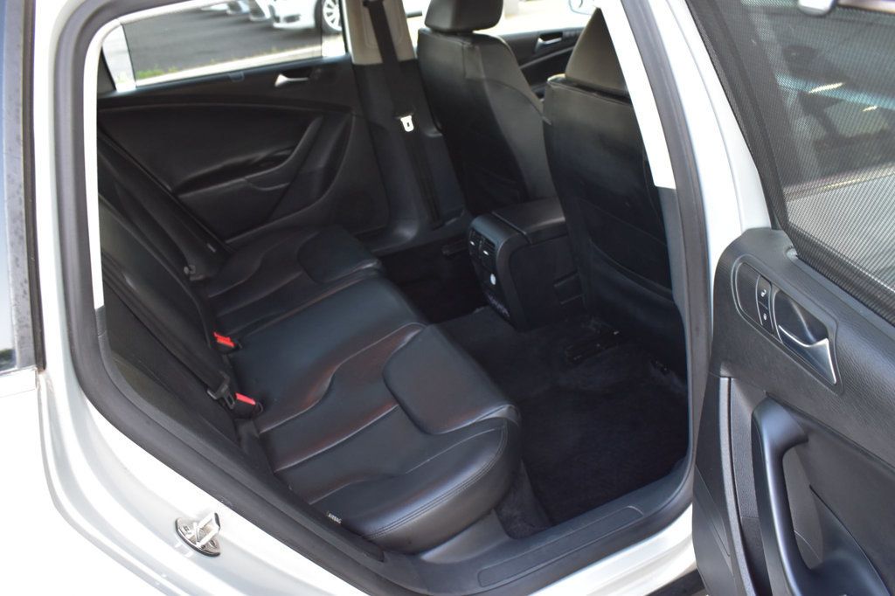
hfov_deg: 67.4
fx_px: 671
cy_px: 298
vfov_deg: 47.9
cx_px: 448
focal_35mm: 27
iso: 800
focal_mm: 18
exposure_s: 1/15
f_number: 6.3
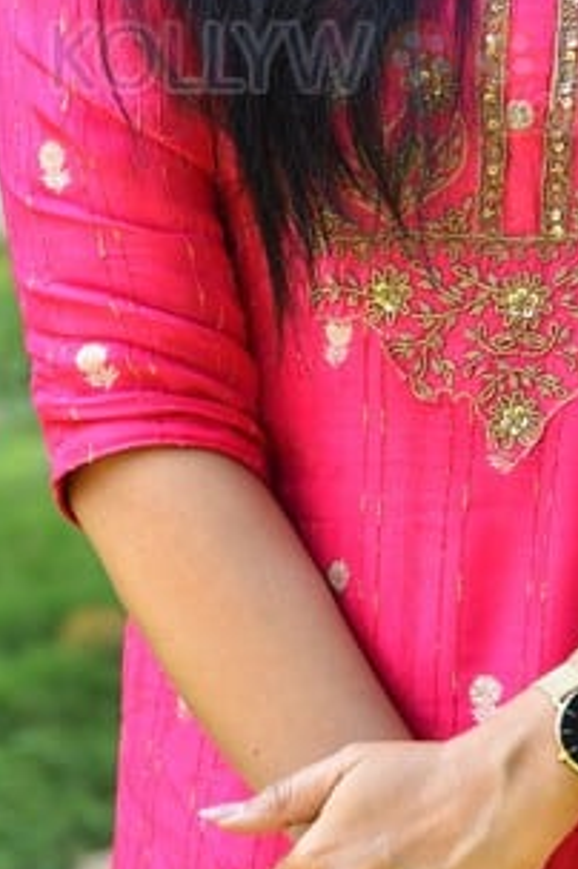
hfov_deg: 4.7
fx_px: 7024
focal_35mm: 291
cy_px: 31
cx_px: 632
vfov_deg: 7.1
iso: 320
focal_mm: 92
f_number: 4.5
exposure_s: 1/160
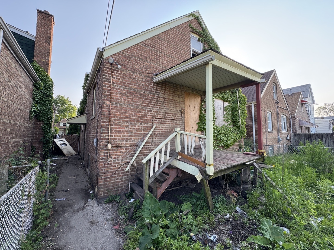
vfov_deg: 85.7
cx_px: 167
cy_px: 125
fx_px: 135
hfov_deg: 102.1
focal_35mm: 14
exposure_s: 1/267
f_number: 2.2
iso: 40
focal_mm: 2.22
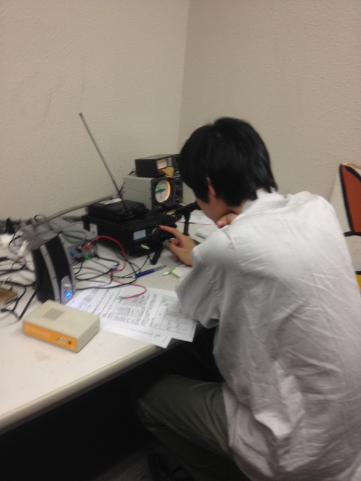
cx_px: 180
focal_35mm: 35
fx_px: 487
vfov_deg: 52.6
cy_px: 240
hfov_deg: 40.7
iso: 64
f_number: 2.4
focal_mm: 4.28
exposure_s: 1/30
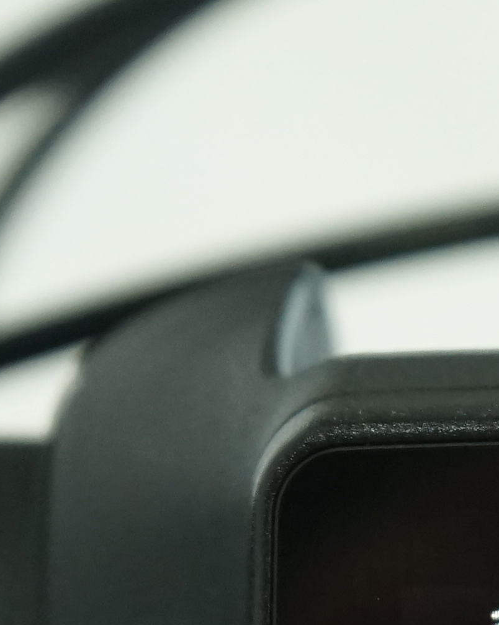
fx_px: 6207
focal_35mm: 336
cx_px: 810
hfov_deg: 4.6
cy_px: 1069
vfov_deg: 5.7
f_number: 5.6
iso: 1600
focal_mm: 60
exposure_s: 1/200
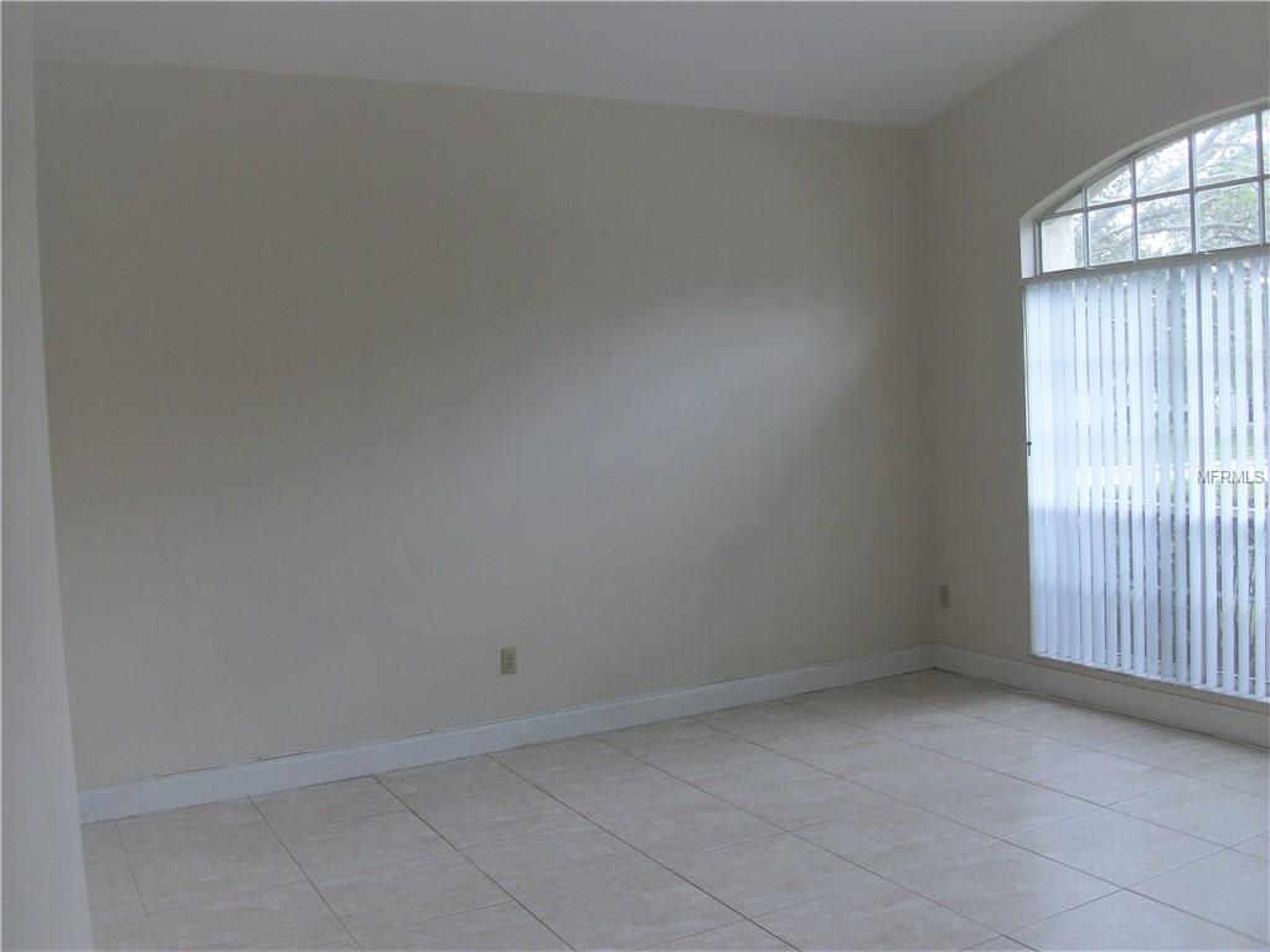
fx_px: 1174
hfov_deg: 56.8
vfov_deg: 44.2
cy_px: 476
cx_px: 635
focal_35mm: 32
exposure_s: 1/60
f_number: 2.9
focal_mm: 5.7
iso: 80
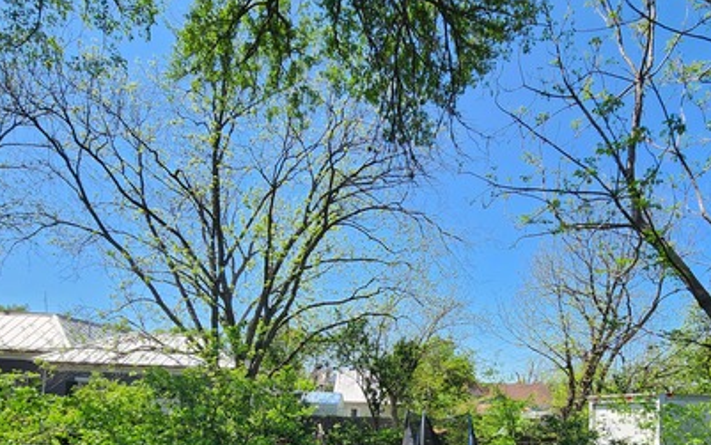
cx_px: 401
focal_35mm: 22
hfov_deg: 79.3
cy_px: 383
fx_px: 426
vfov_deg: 50.2
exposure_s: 1/1142
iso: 50
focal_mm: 2.2
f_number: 2.2
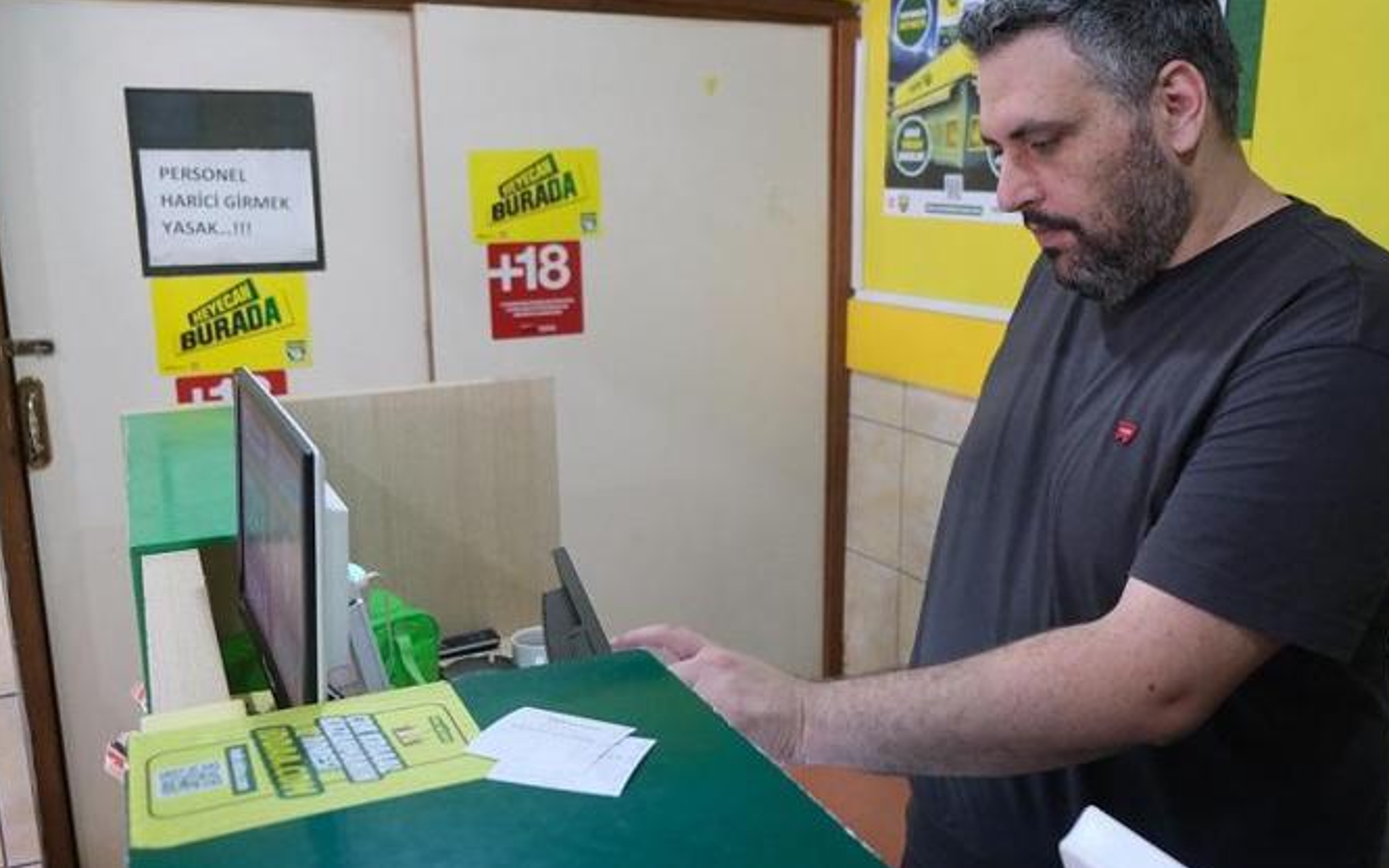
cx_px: 761
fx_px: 1173
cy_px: 417
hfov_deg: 61.1
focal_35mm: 31
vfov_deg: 40.6
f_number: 2.8
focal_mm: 18
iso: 4000
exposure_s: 1/320
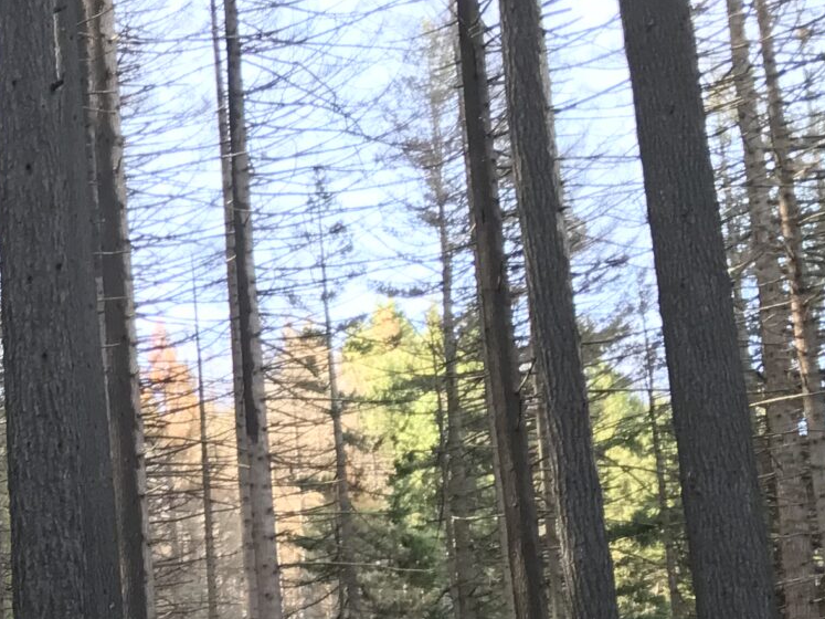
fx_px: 2288
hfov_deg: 17.9
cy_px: 860
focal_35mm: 96
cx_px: -470
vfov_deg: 14.6
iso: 40
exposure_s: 1/120
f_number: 1.8
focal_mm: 3.99
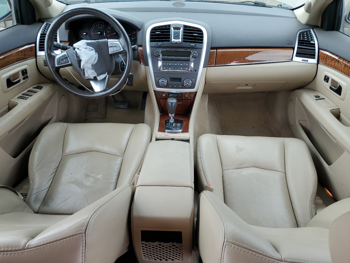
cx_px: 175
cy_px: 132
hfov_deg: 67.3
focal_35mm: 26
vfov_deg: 53.1
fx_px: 263
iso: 50
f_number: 1.5
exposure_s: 1/357
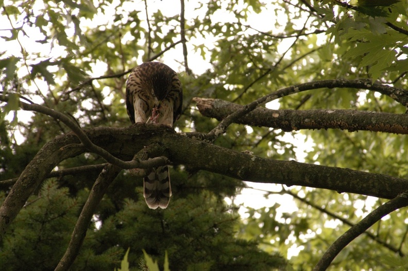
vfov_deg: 3.0
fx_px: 5094
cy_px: 136
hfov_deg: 4.6
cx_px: 204
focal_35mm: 450
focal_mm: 300
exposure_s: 1/160
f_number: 9
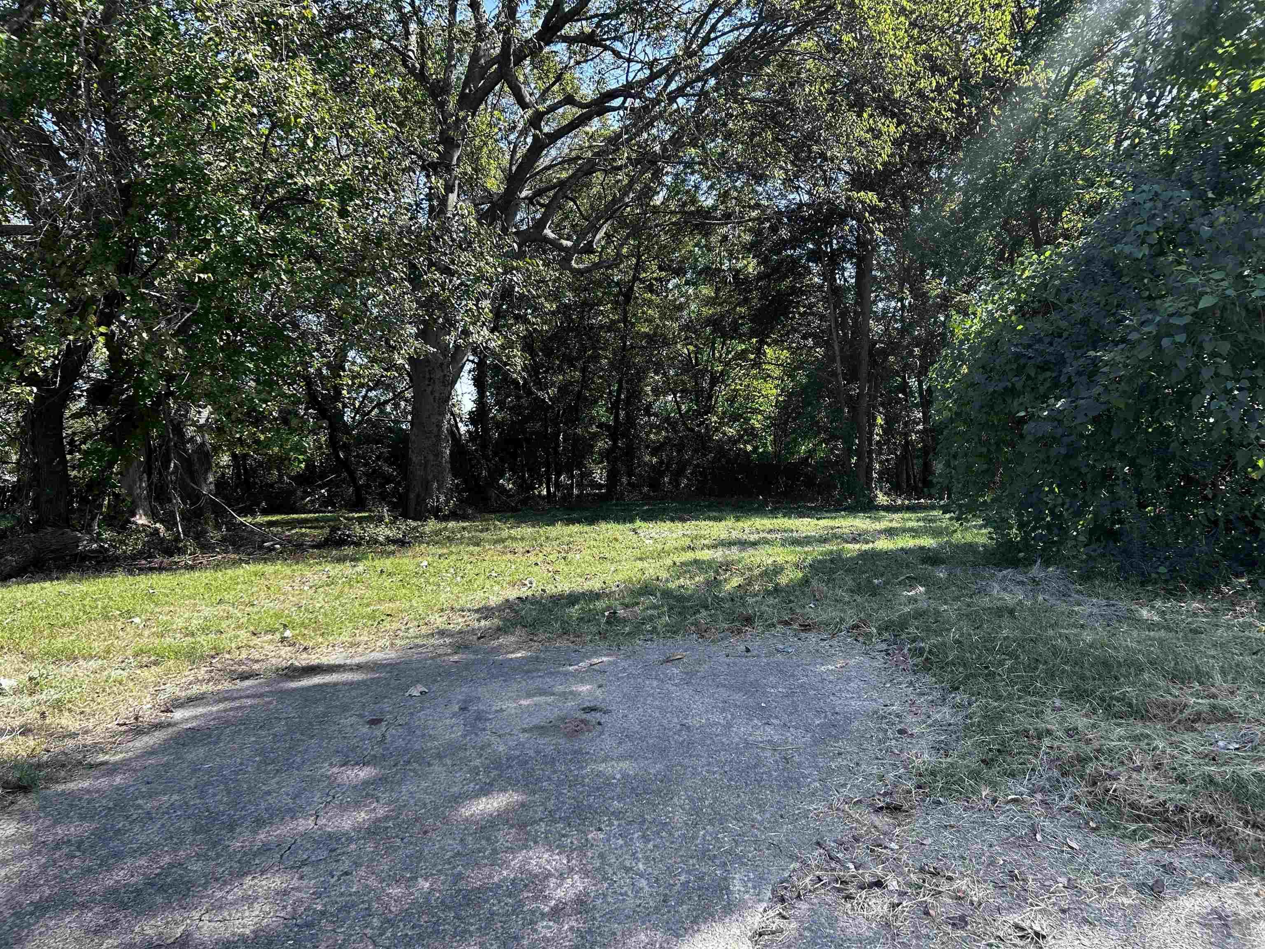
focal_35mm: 26
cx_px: 632
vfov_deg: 53.1
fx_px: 950
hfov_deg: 67.3
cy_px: 474
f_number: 1.5
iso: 50
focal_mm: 5.7
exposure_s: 1/700
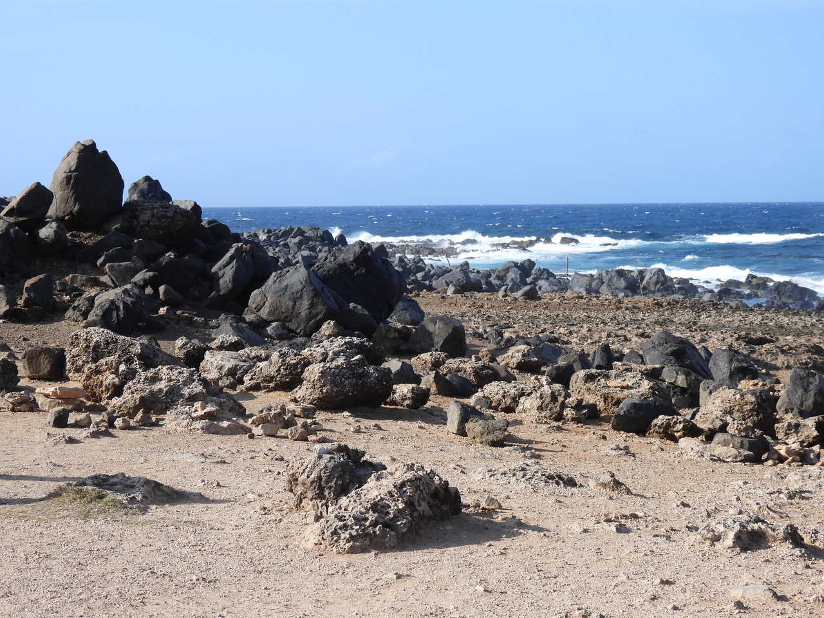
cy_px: 309
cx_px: 412
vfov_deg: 18.4
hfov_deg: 24.4
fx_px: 1904
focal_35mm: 80
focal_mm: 14.3
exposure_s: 1/800
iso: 100
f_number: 3.5
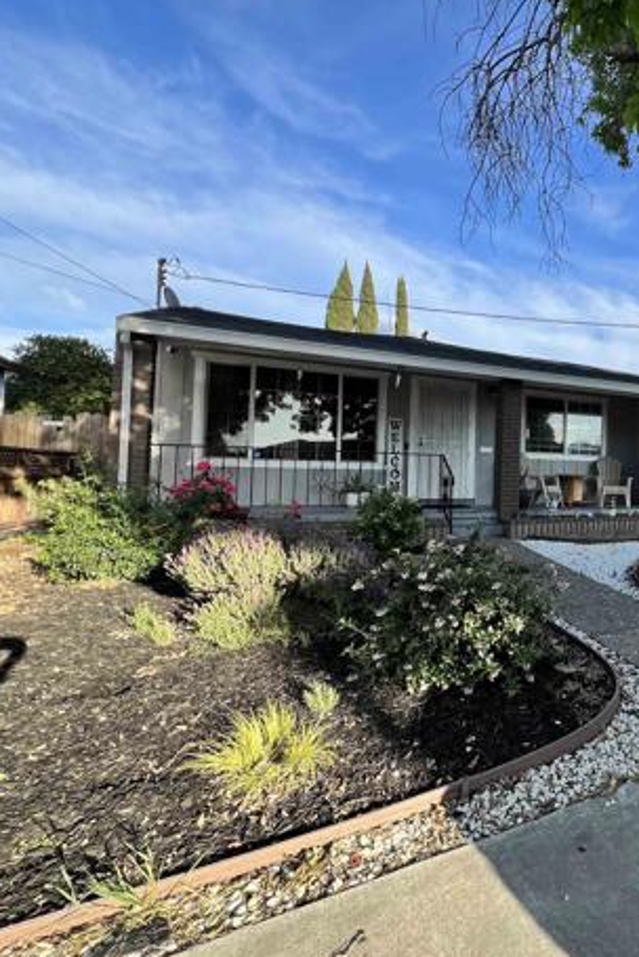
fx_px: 505
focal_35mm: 19
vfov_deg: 86.8
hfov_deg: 53.0
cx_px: 620
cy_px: 463
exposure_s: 1/661
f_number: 1.8
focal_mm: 1.57
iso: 32
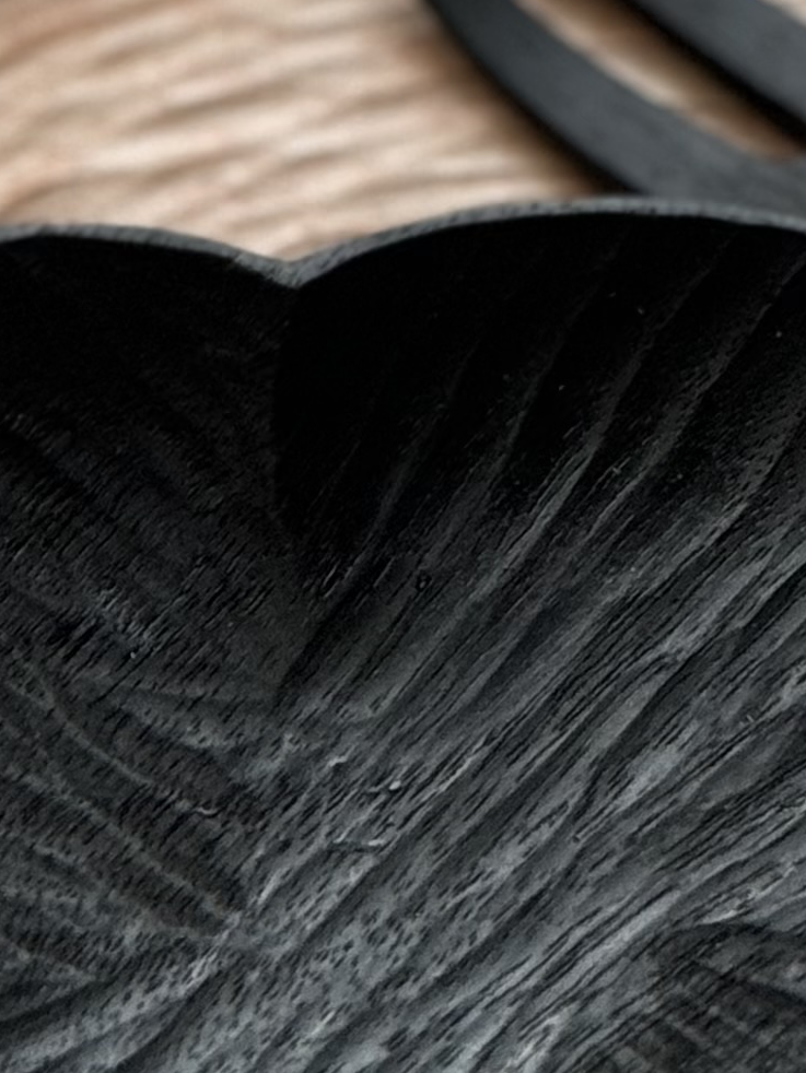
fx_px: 6113
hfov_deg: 7.5
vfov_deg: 10.0
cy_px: 728
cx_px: 196
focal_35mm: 197
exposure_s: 1/40
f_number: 1.78
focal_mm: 6.76
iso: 500
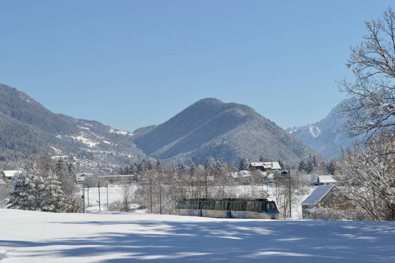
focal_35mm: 82
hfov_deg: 24.6
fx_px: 904
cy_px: 132
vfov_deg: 16.5
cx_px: 198
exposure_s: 1/640
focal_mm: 55
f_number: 13
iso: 400
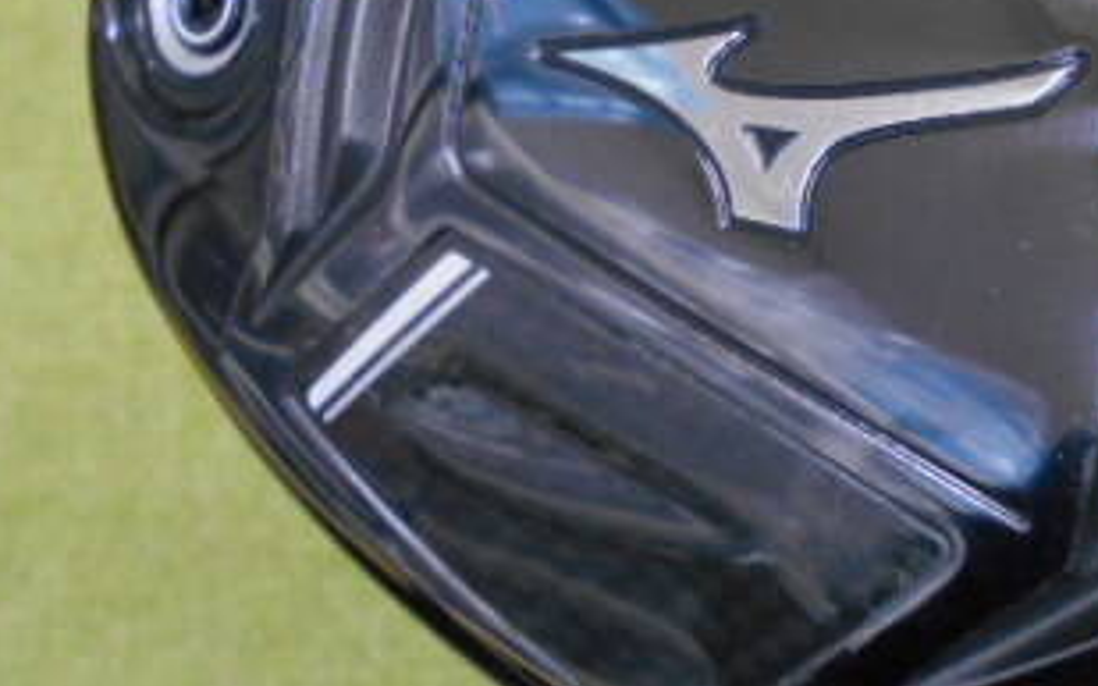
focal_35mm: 57
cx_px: 977
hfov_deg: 33.9
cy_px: 174
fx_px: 1705
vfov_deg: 22.5
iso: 400
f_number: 3.2
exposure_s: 1/20
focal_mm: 4.6
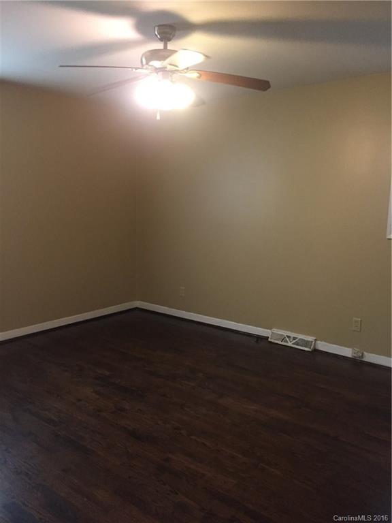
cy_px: 262
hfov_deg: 48.2
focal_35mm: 29
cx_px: 196
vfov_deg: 61.7
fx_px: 438
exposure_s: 1/30
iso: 200
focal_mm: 4.15
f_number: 2.2
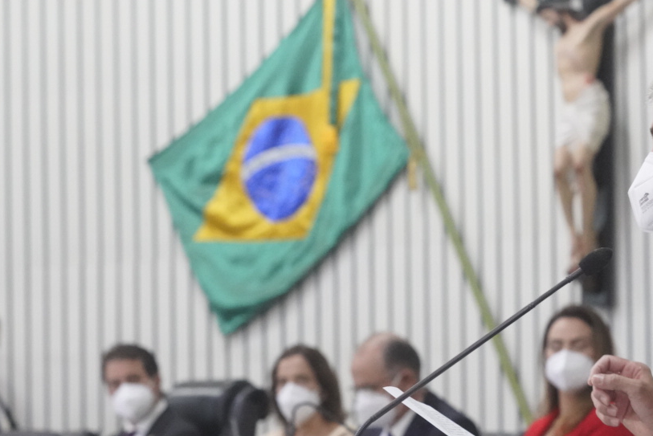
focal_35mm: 171
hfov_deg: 12.0
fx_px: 3103
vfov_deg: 8.0
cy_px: 247
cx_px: 447
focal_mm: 86
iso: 10000
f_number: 4.5
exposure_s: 1/125
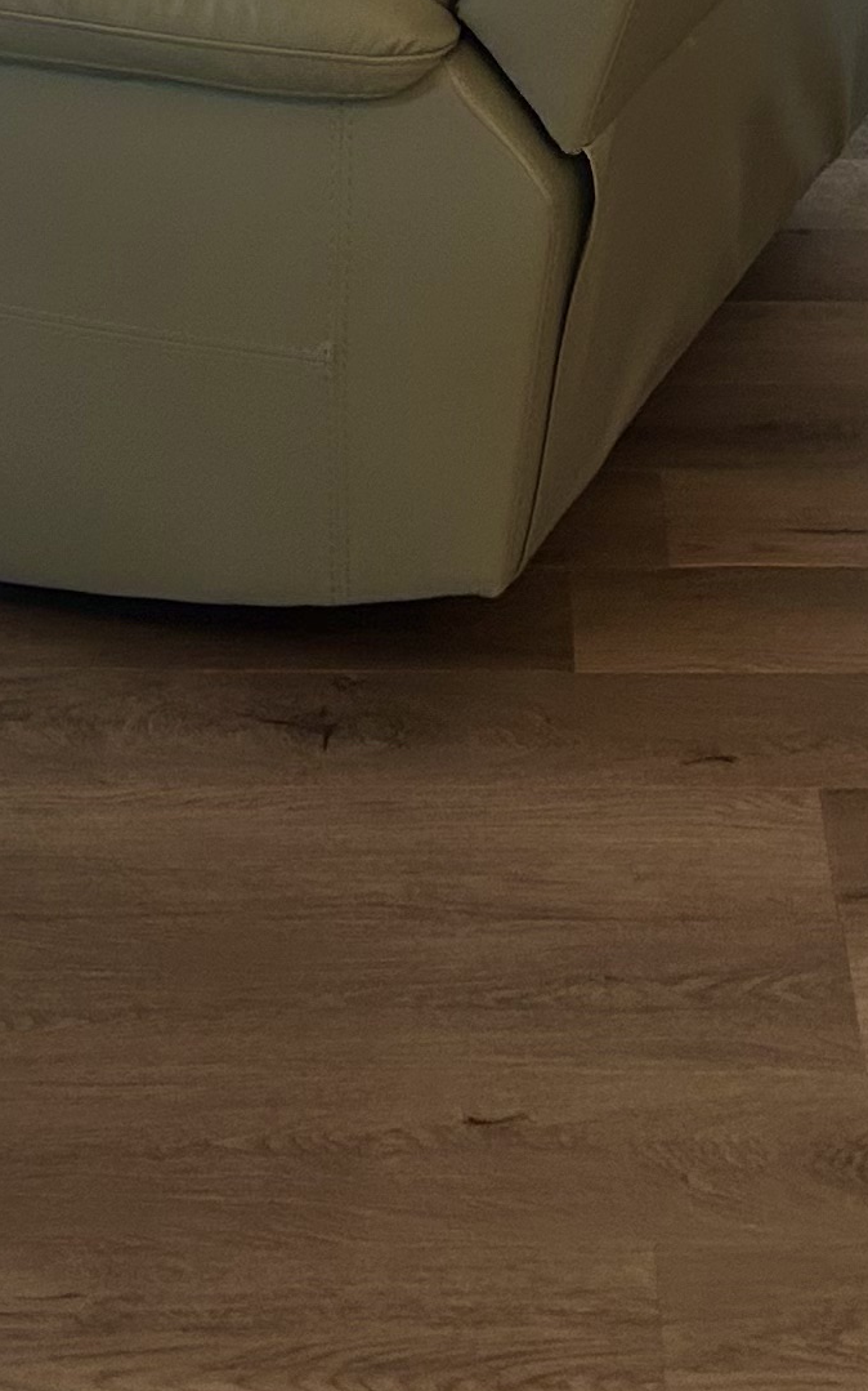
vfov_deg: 17.1
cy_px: -997
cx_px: 440
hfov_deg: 12.7
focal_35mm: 103
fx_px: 3900
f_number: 1.5
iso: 100
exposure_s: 1/120
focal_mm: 5.7
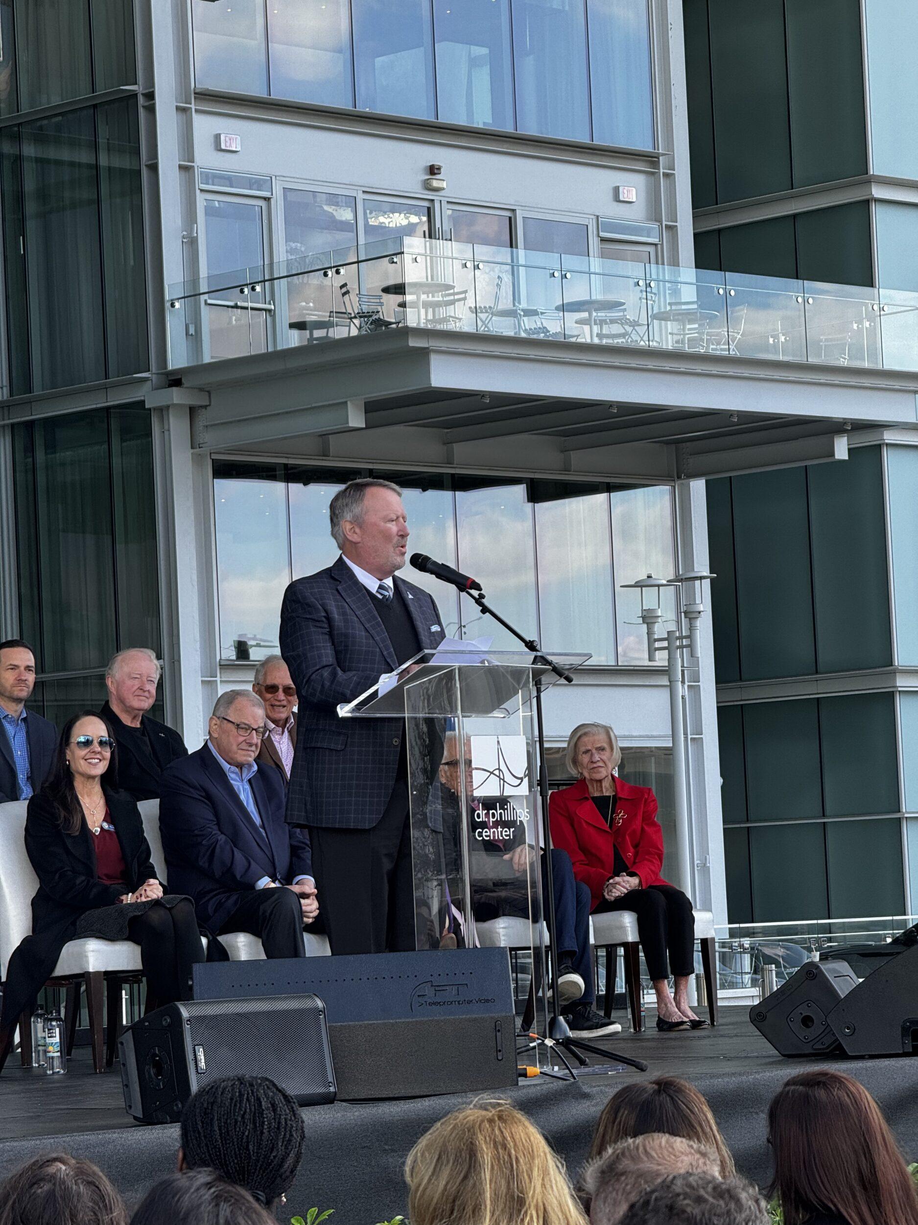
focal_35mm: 120
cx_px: 459
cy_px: 612
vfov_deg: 16.4
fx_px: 4243
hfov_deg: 12.3
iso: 50
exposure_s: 1/167
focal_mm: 15.66
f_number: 2.8
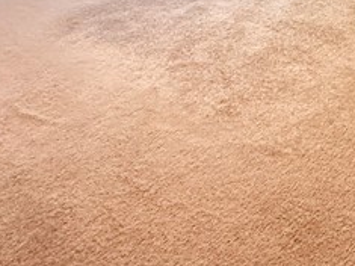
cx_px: 470
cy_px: -258
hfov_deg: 26.5
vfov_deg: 17.5
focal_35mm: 61
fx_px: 625
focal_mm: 2.22
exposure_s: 1/120
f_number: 2.2
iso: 250
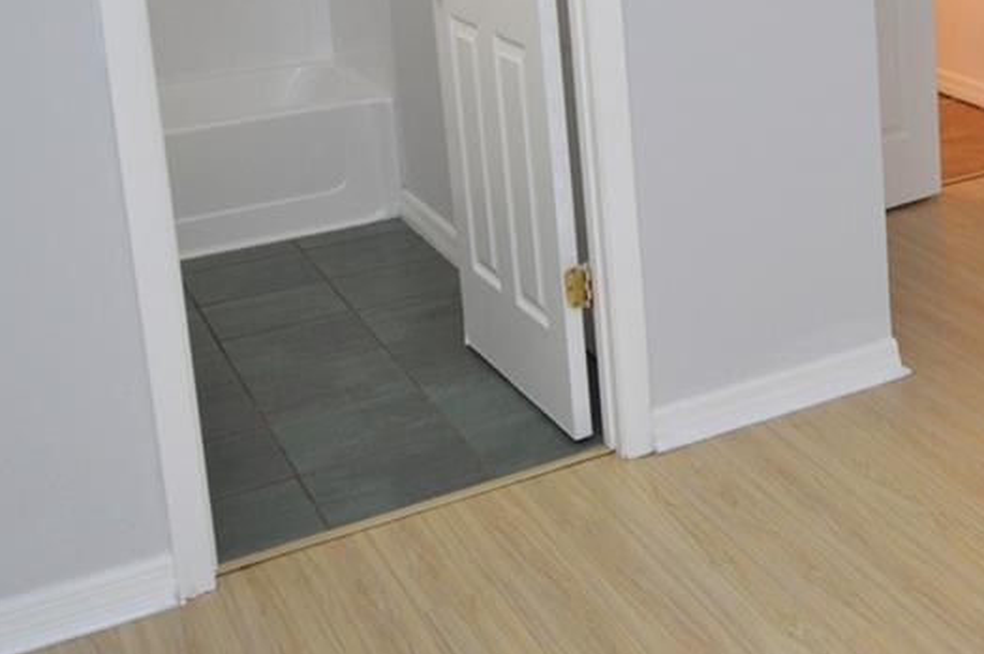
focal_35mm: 55
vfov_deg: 23.3
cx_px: 1157
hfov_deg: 31.0
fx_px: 1501
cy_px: -31
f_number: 4
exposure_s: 1/60
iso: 400
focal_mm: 12
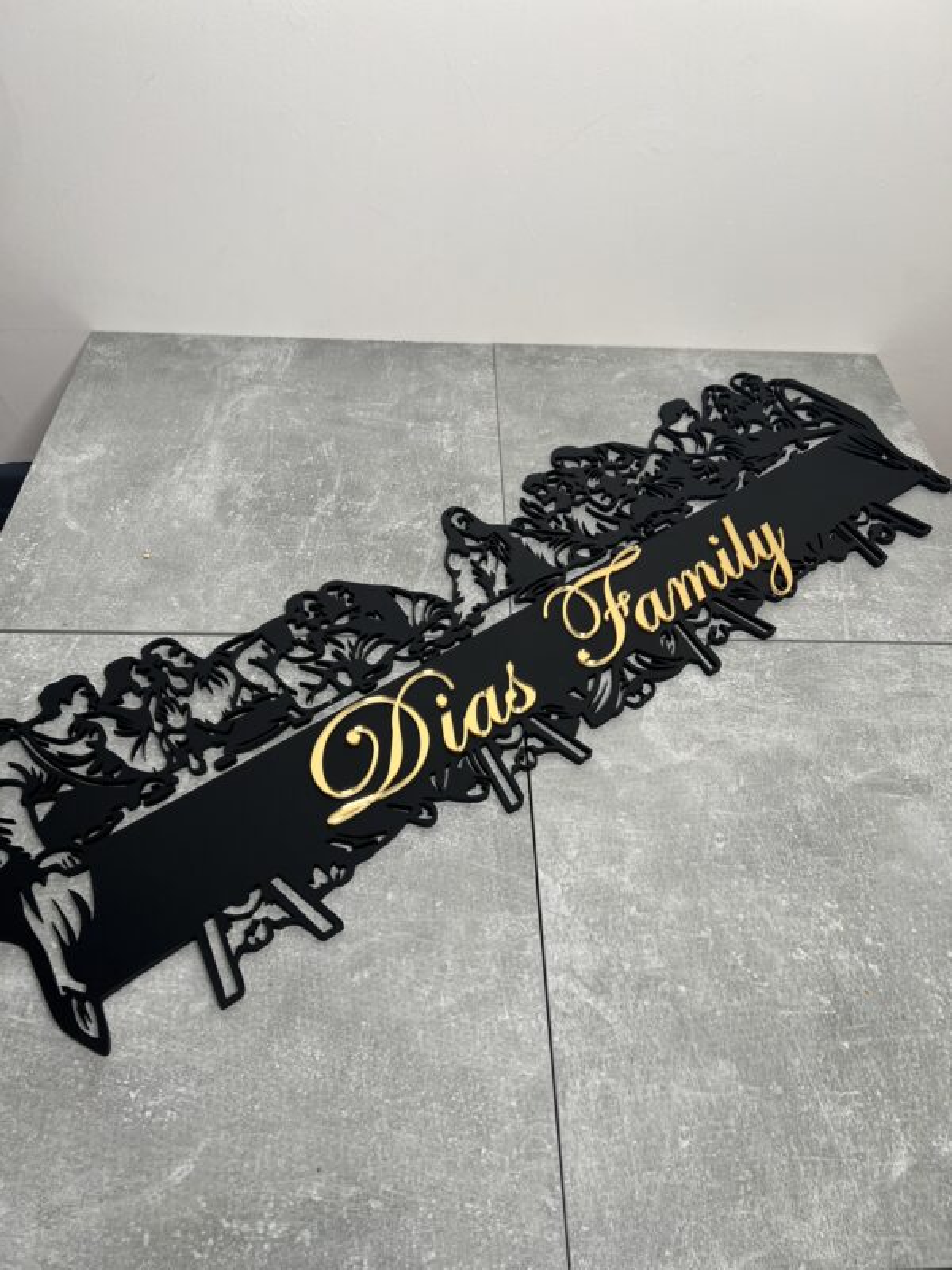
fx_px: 953
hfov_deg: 53.1
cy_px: 635
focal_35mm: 26
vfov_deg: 67.3
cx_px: 476
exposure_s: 1/115
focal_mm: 5.7
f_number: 1.5
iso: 32
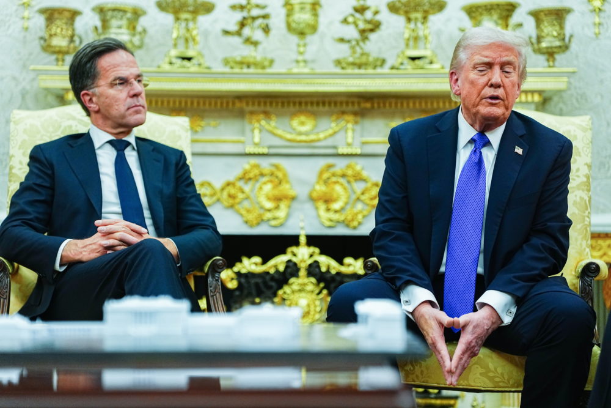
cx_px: 306
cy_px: 204
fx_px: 1188
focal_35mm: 70
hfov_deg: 28.8
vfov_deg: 19.5
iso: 2000
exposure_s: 1/400
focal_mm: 70
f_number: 2
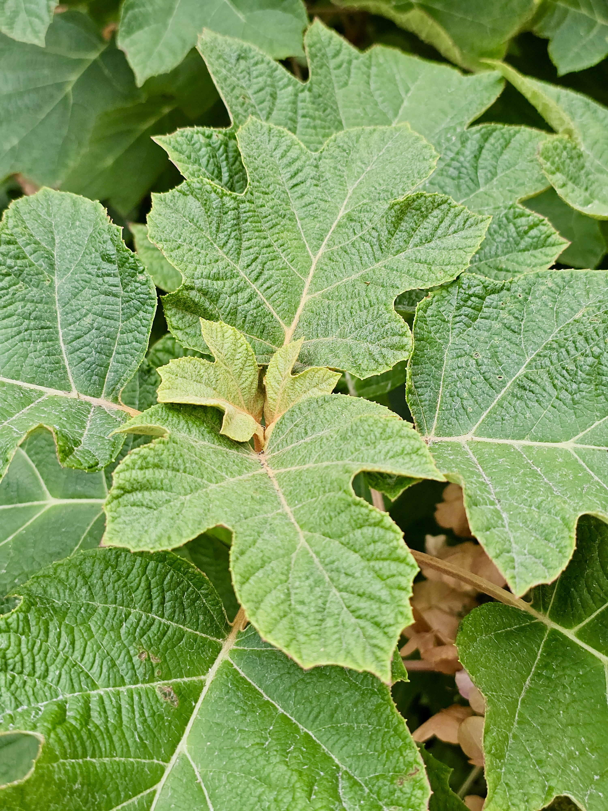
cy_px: 406
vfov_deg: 73.9
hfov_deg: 58.9
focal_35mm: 23
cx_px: 304
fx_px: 539
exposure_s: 1/120
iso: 20
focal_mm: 6.3
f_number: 1.7
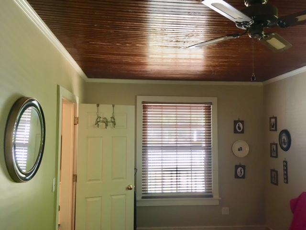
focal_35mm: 29
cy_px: 115
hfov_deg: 61.7
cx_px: 153
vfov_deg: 48.2
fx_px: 256
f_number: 2.2
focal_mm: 4.15
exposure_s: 1/30
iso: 64
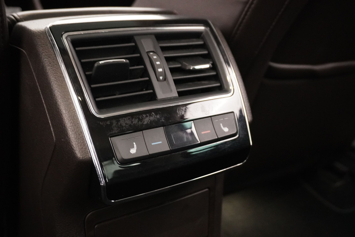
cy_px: 118
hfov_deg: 49.6
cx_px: 178
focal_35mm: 39
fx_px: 385
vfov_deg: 34.2
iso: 6400
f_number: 4.5
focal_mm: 26
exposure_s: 1/20
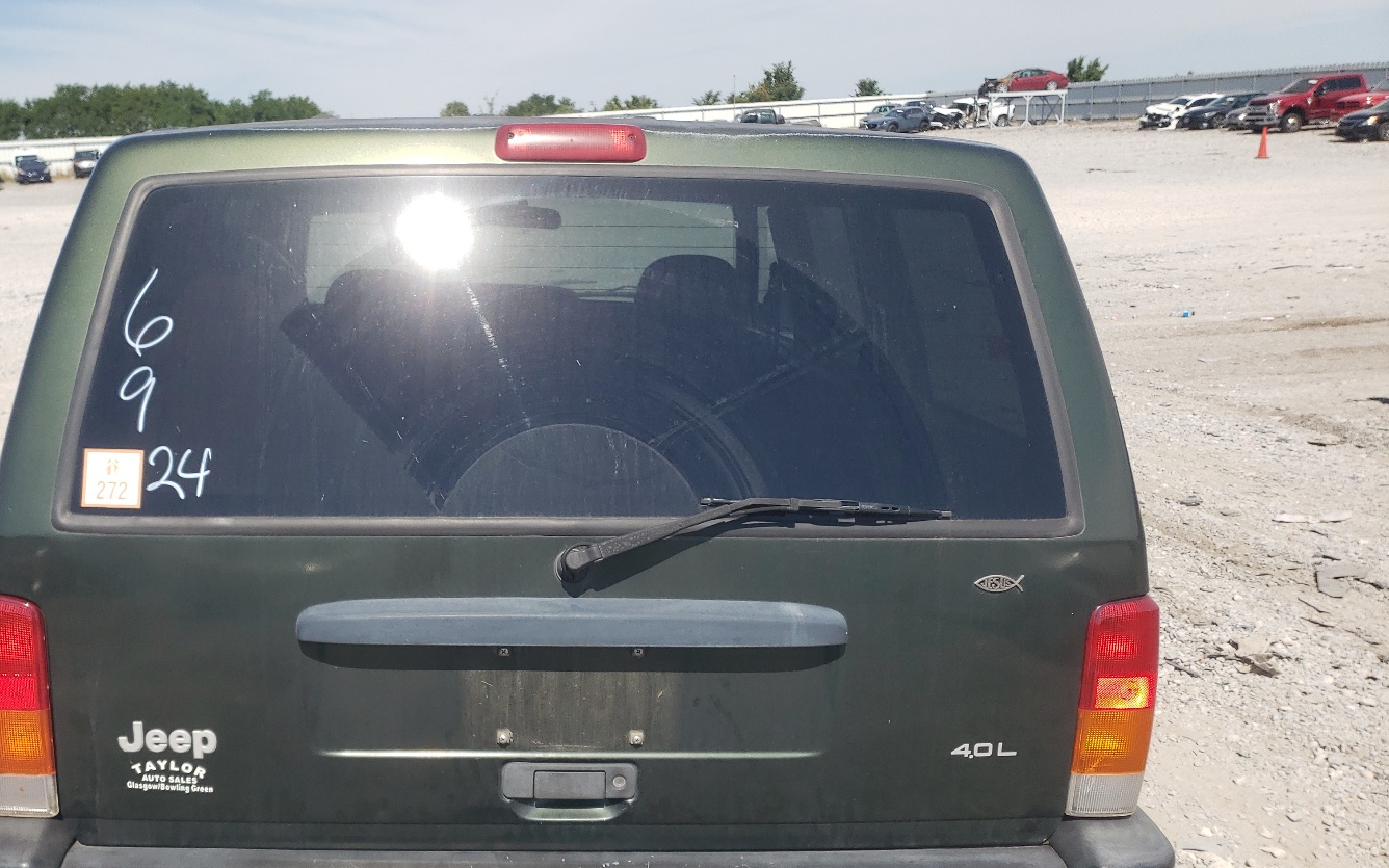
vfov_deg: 38.2
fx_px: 1249
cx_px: 560
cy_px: 517
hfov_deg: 57.7
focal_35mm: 33
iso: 50
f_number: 1.5
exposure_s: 1/3333
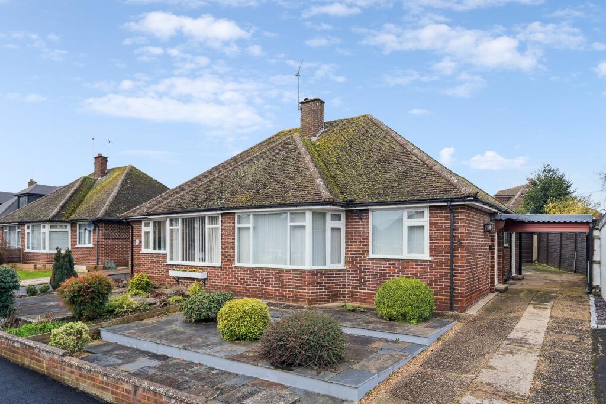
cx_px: 303
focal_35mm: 22
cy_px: 202
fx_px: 370
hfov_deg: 78.6
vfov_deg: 57.2
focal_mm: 22
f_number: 7.1
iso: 320
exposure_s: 1/100
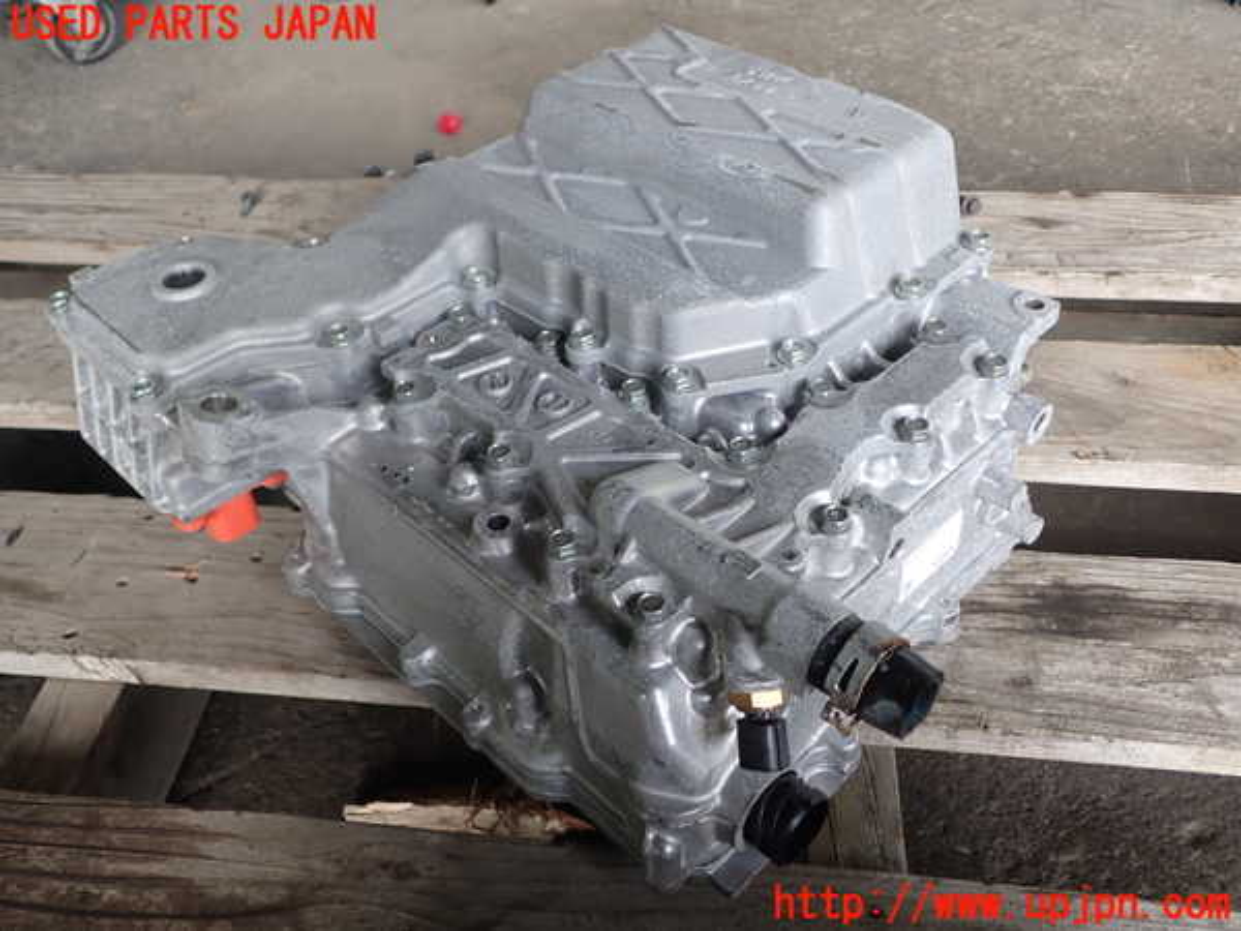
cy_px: 466
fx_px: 1147
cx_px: 620
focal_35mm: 32
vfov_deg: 44.2
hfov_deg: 56.8
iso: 100
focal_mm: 5.79
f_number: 2.4
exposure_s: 1/80
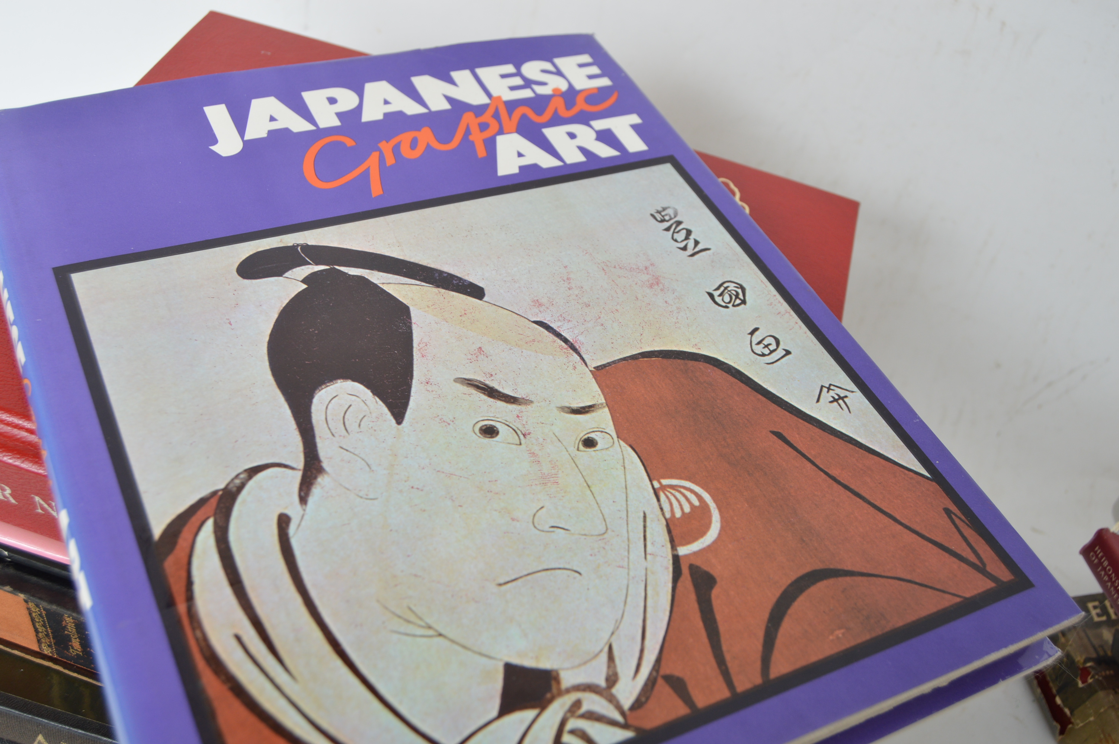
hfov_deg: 49.6
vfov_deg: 34.1
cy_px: 372
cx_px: 560
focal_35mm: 39
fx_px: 1211
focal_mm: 26
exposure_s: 1/160
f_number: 5
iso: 200
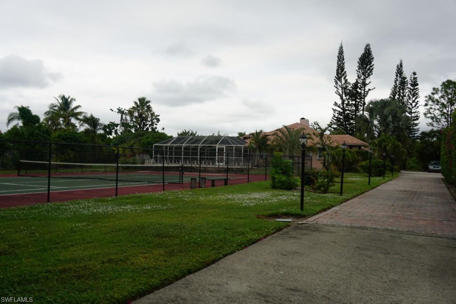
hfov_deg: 55.1
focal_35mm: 34
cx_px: 228
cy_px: 152
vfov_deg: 38.3
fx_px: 437
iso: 100
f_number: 6.3
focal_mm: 23
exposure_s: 1/60
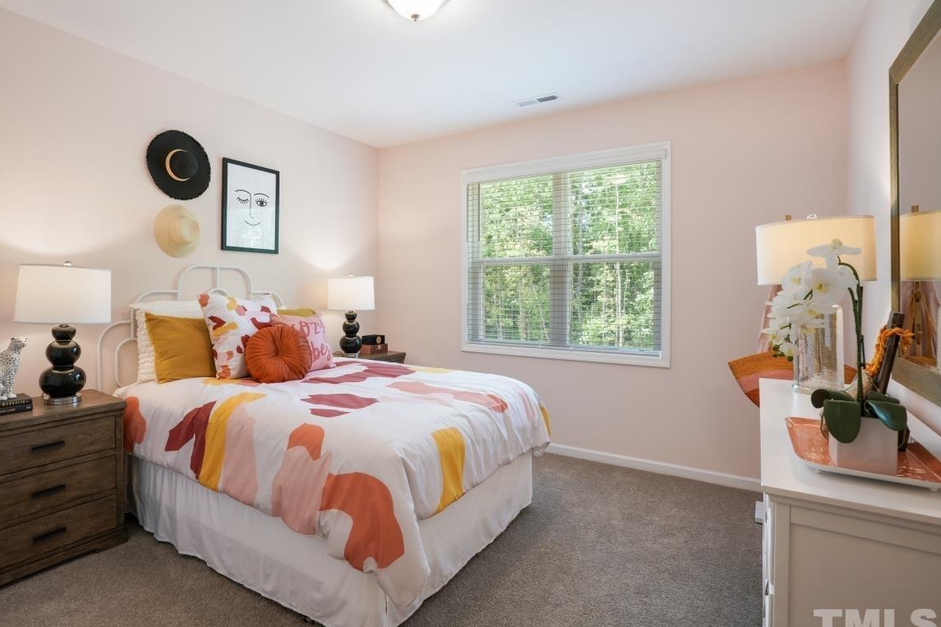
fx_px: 470
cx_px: 420
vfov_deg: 67.3
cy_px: 297
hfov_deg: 89.7
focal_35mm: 18
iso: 200
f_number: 10
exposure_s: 1/3
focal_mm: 16
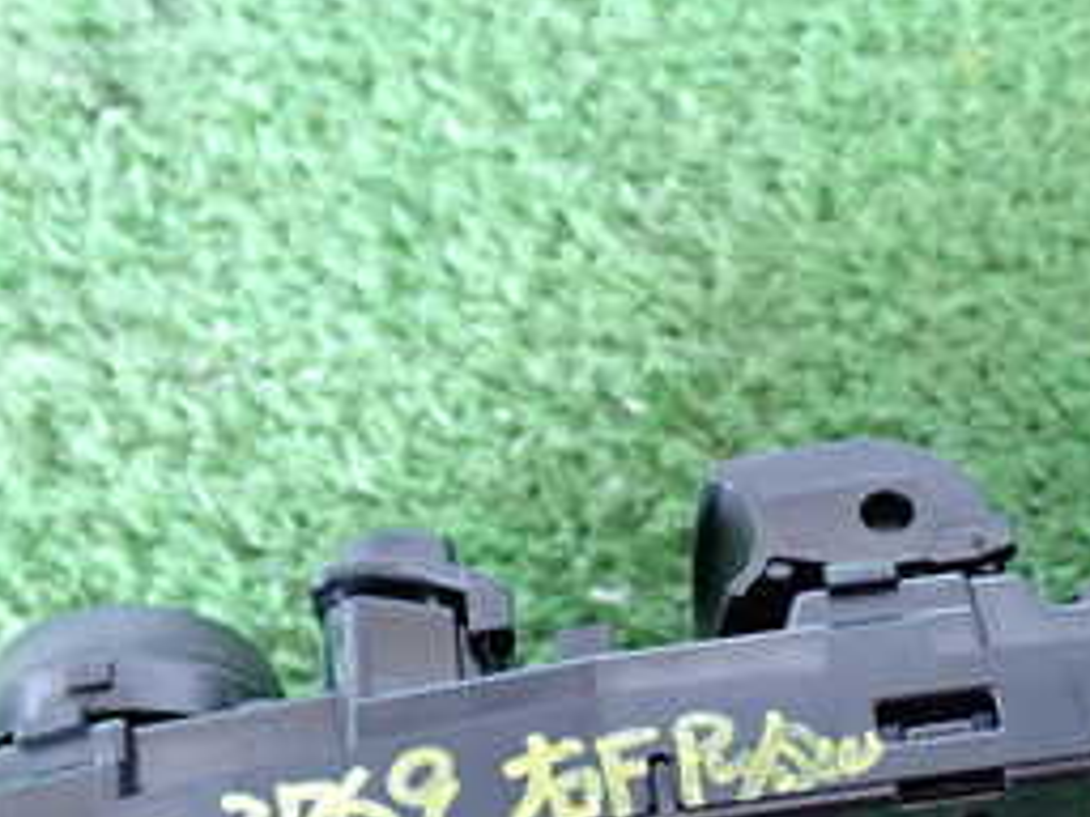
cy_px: 804
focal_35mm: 75
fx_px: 2362
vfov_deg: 19.1
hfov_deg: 25.6
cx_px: 852
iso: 640
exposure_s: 1/30
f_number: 2.4
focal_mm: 5.79
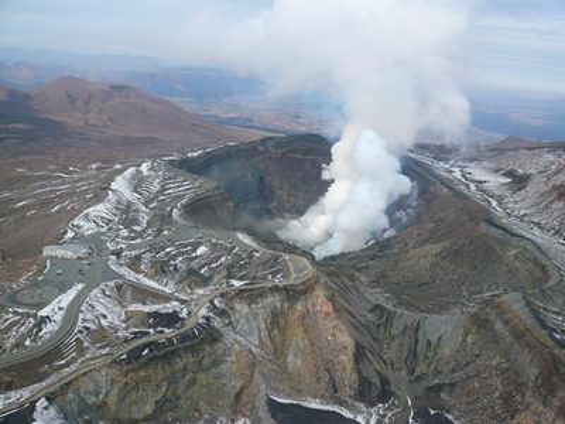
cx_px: 282
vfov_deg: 49.7
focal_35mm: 28
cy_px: 212
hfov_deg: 63.4
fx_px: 457
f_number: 8
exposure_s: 1/160
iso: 100
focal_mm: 4.6
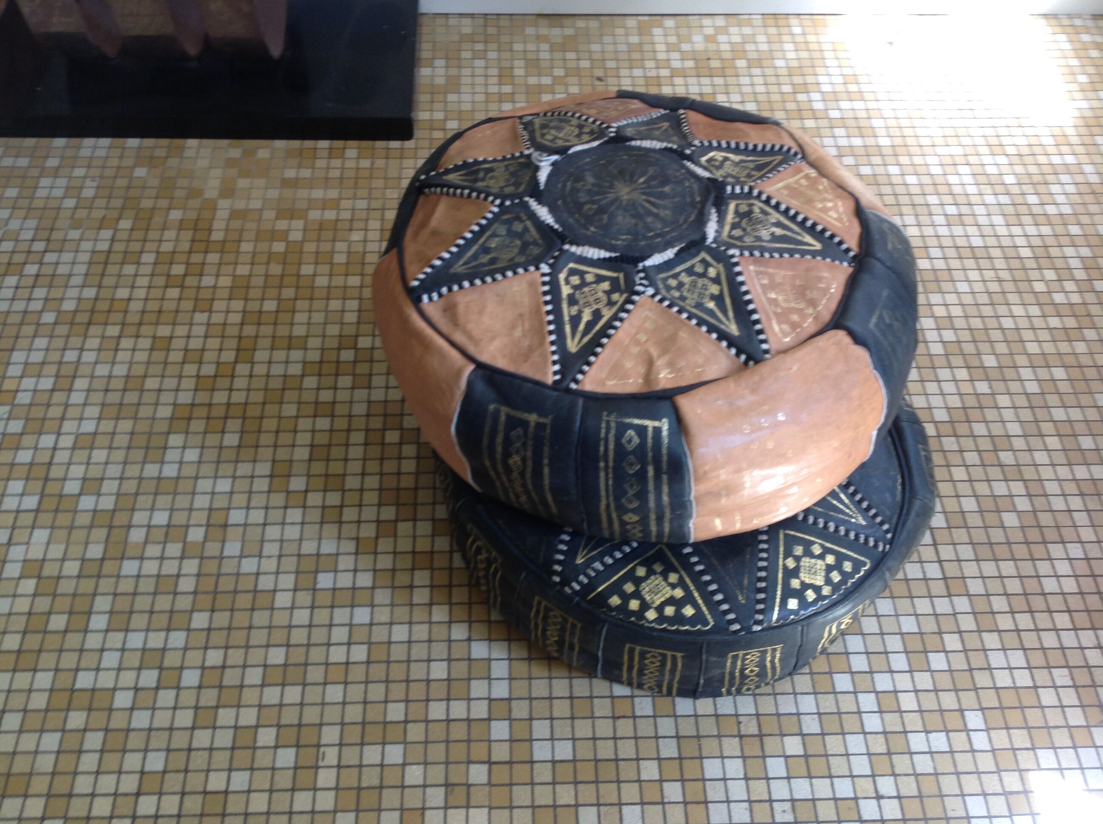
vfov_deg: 40.6
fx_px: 1114
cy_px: 412
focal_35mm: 35
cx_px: 552
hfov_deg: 52.7
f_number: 2.4
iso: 64
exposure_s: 1/15
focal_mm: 4.28
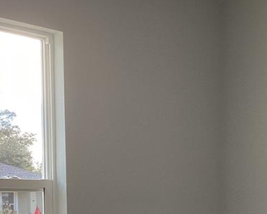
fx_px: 632
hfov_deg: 23.6
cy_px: 242
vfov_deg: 18.4
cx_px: 204
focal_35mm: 80
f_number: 2.4
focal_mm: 3.3
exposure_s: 1/120
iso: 64
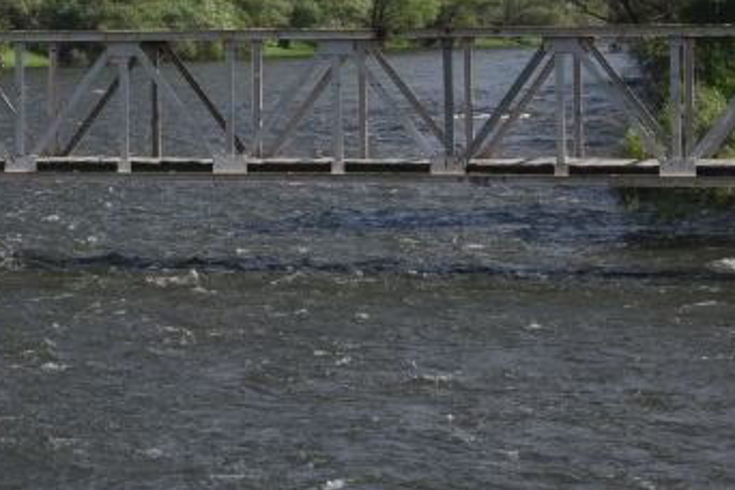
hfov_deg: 10.6
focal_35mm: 190
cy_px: -274
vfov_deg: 7.1
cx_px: -215
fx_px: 3879
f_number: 18
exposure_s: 1/125
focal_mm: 50
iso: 320
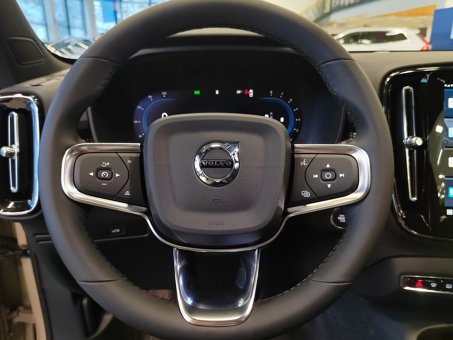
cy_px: 170
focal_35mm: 26
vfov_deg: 53.1
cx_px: 226
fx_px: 340
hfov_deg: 67.3
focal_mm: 5.52
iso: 3822
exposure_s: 1/50
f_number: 1.9
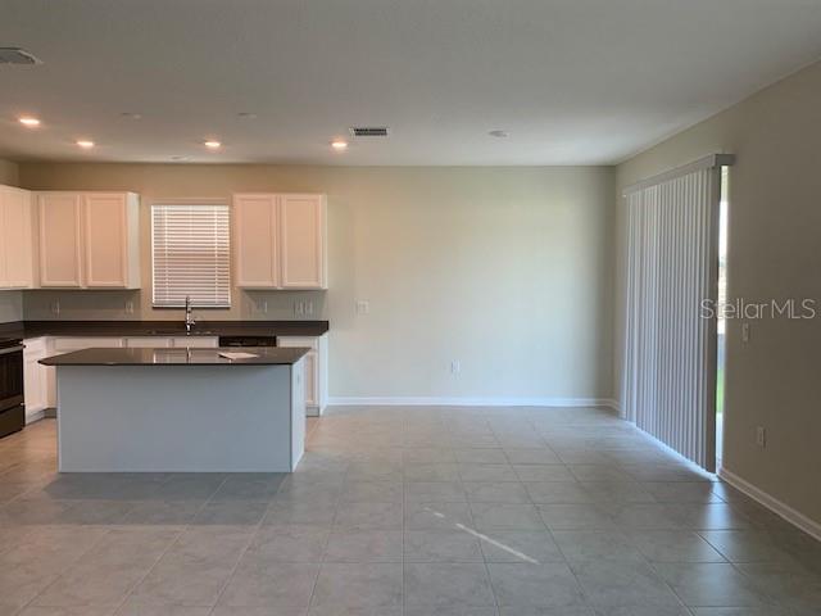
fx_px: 617
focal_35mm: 26
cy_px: 308
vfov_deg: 53.1
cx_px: 410
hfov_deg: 67.3
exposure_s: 1/120
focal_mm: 4.25
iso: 80
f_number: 1.8
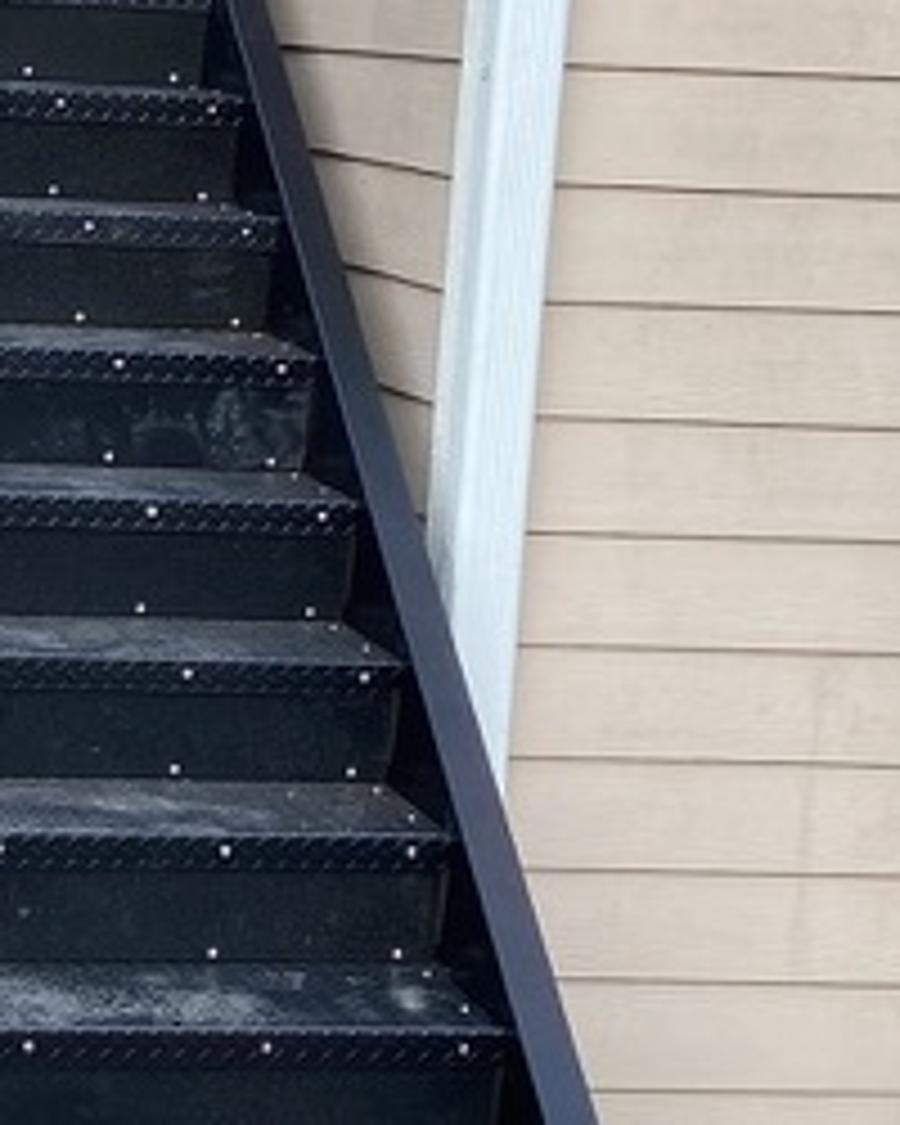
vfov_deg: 18.4
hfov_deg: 14.3
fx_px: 3463
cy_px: 513
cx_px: -225
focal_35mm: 104
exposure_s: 1/213
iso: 32
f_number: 1.8
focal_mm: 4.25
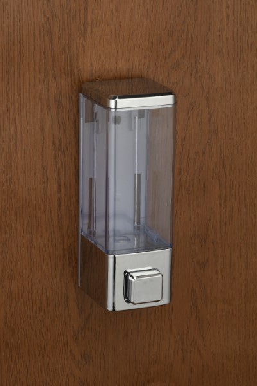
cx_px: 128
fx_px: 1360
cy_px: 193
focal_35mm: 127
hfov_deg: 10.8
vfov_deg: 16.1
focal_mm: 85
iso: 100
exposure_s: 1/30
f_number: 16
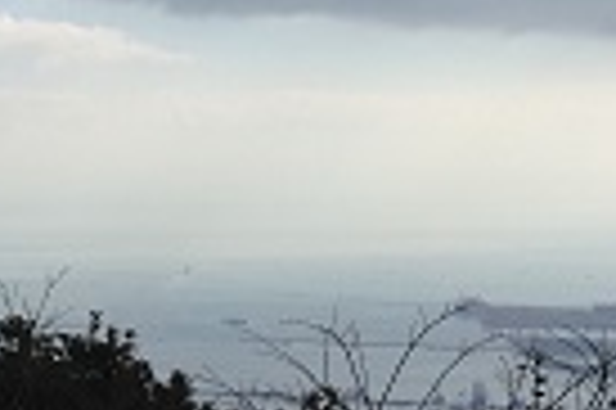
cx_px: -99
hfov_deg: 16.1
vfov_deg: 11.1
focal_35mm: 123
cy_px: 131
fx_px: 2102
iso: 50
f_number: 2.4
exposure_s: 1/3195
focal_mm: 4.12
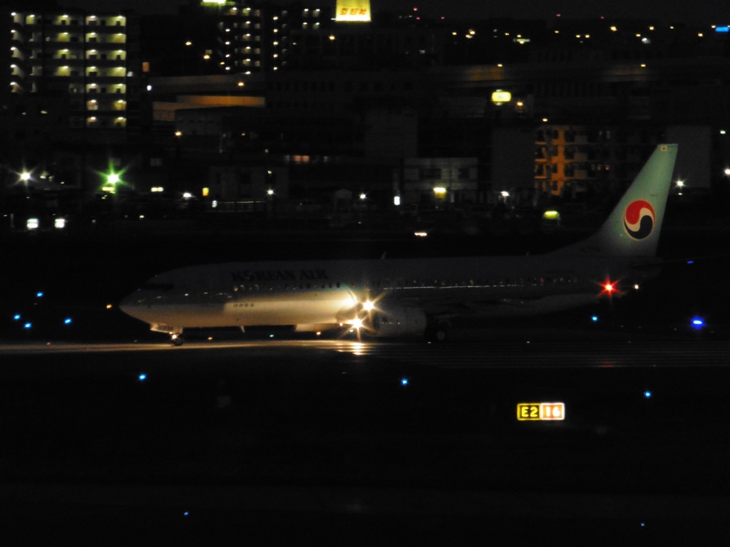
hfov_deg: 6.9
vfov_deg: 5.1
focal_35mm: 289
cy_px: 274
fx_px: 6095
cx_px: 365
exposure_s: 1/8
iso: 800
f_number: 5.9
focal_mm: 51.5
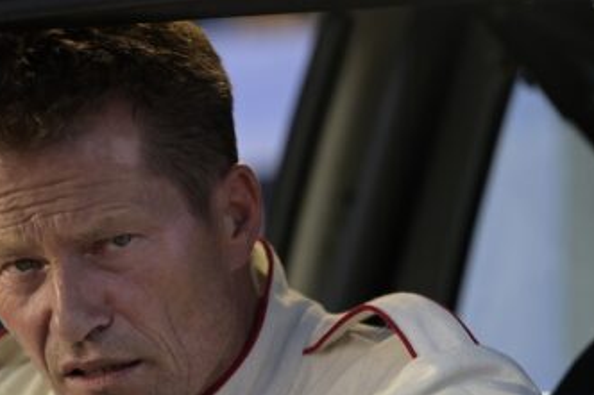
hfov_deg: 5.1
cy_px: 340
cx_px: -41
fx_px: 6679
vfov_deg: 3.4
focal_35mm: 405
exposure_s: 1/1600
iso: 400
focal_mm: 175
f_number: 4.5
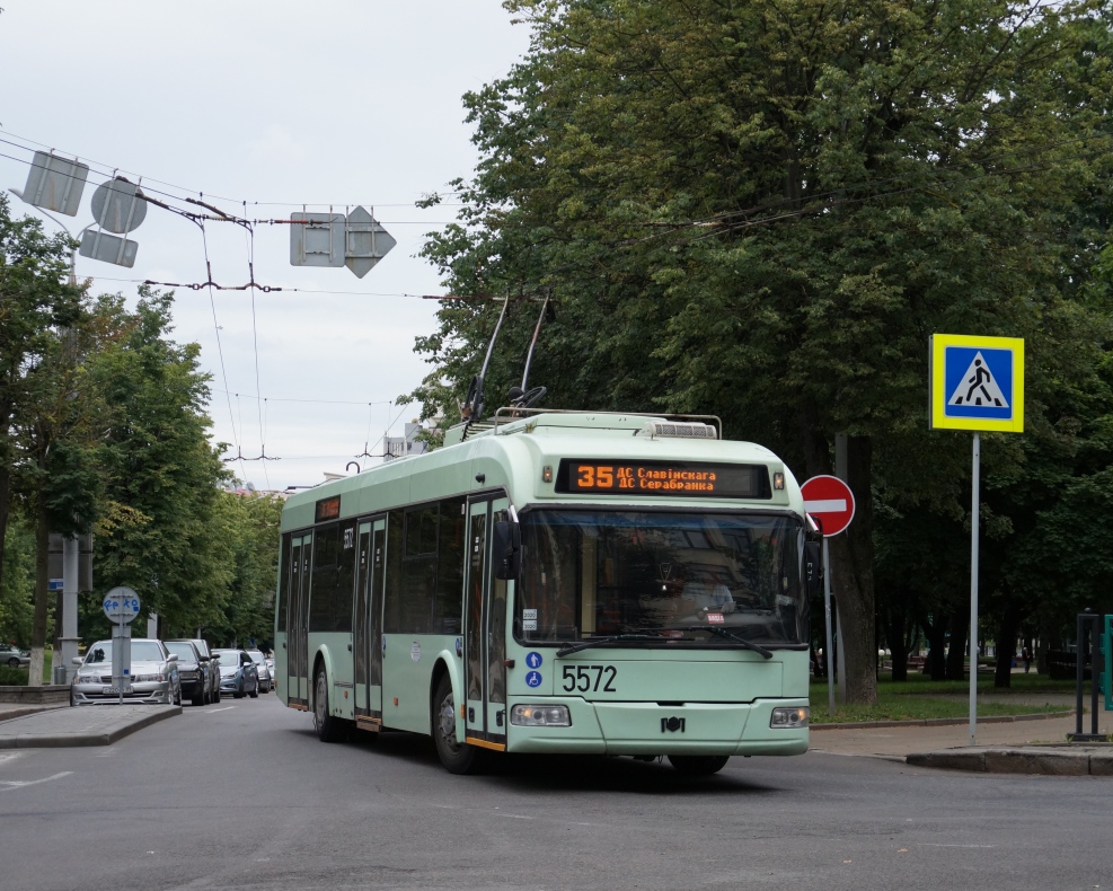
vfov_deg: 20.8
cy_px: 447
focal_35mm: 74
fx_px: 2424
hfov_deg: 25.9
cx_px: 557
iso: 400
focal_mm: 43
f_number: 5.6
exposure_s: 1/1250
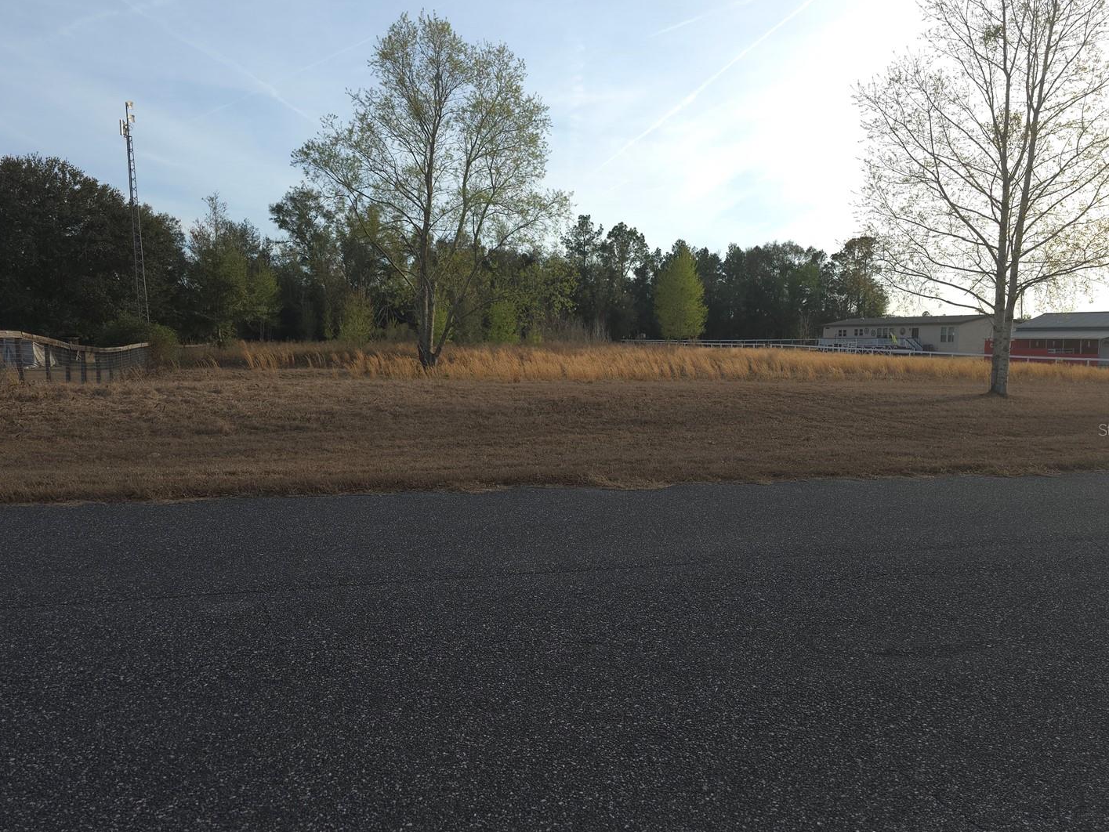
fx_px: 833
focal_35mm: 26
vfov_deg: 53.1
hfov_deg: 67.3
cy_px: 429
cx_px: 545
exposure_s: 1/297
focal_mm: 6.3
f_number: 1.7
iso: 12
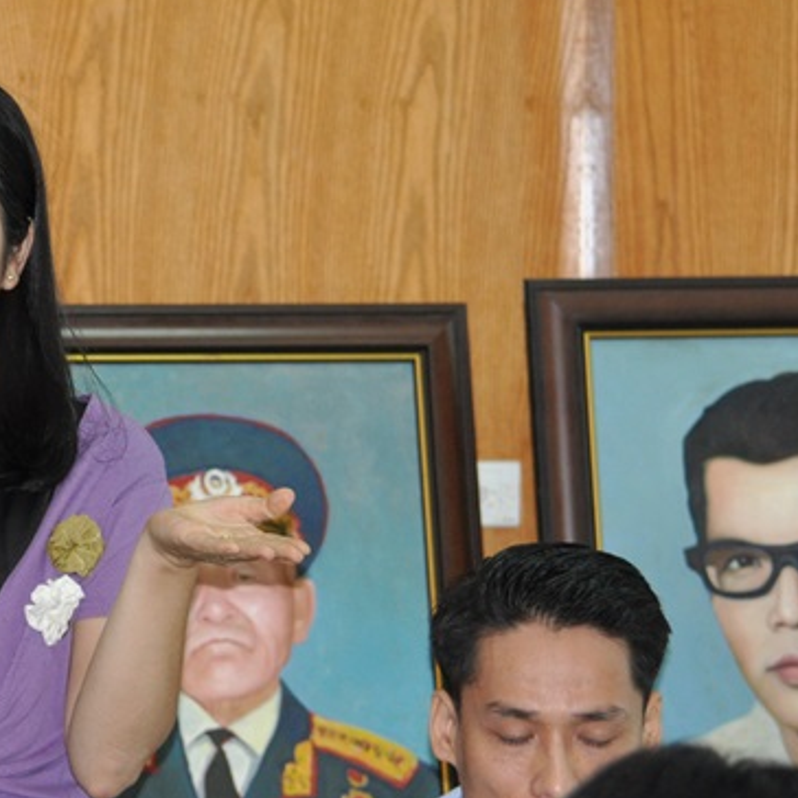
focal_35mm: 235
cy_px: 425
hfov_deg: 7.4
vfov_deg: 7.4
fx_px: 6129
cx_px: -59
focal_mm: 70
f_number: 4.5
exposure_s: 1/60
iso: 800
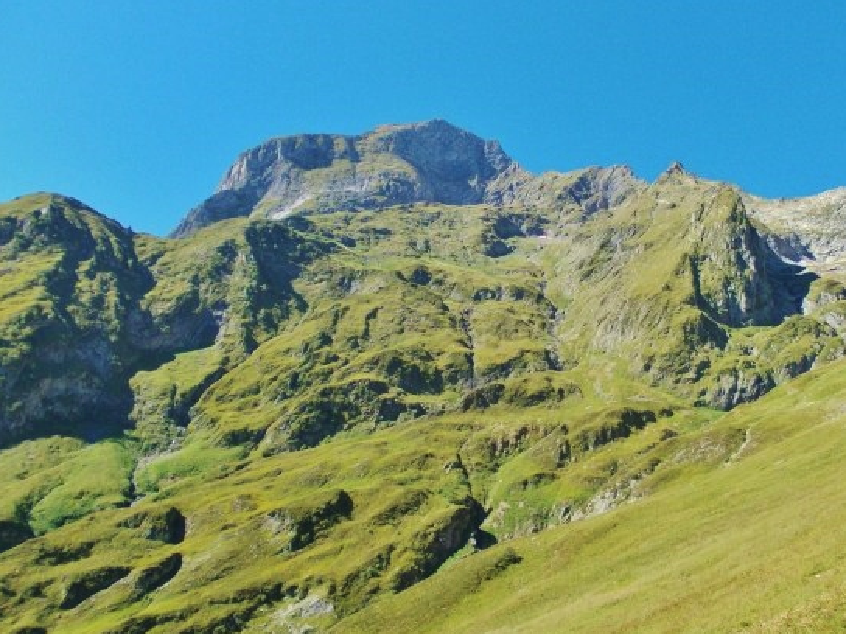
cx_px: 499
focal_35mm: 35
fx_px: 855
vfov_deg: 40.7
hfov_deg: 52.3
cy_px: 343
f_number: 2.7
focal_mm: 4
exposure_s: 1/400
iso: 80
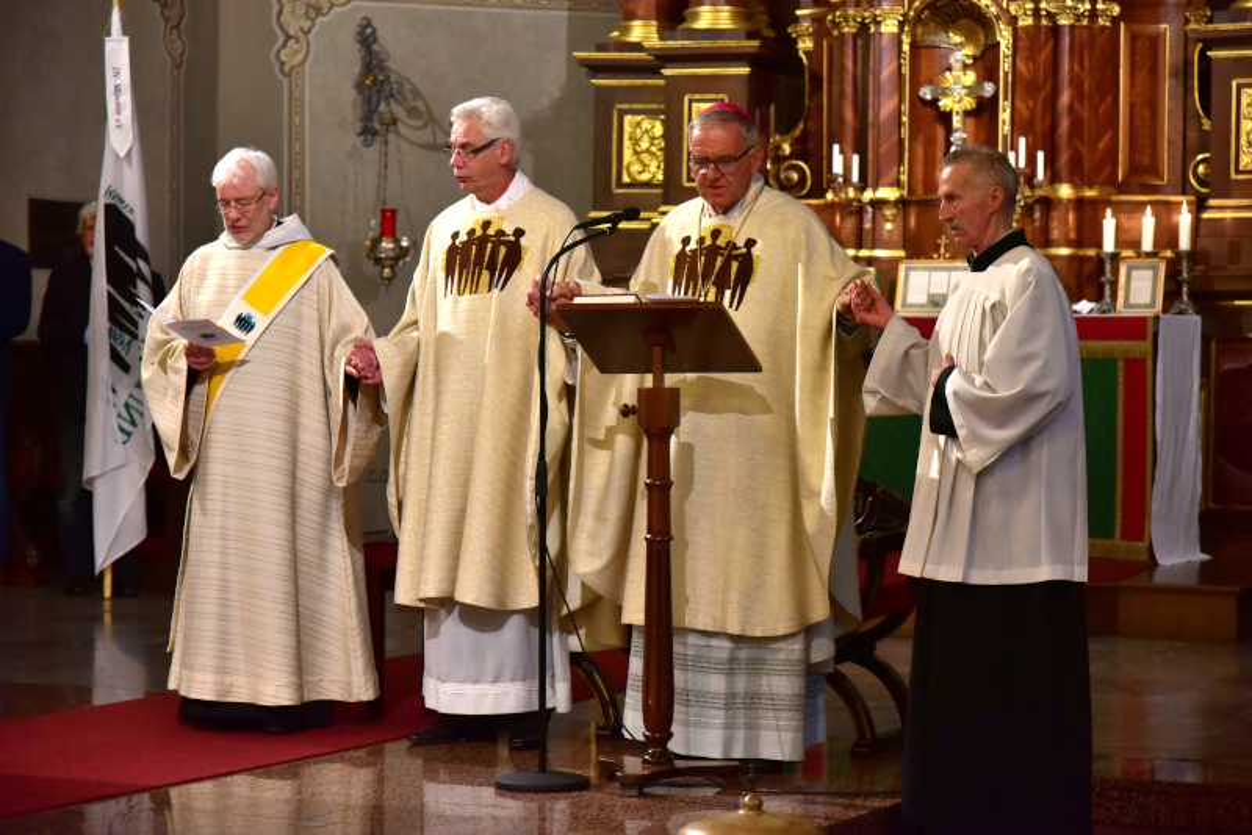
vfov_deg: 14.9
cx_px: 626
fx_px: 3201
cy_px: 418
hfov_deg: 22.1
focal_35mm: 92
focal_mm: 92
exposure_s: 1/160
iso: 1600
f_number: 5
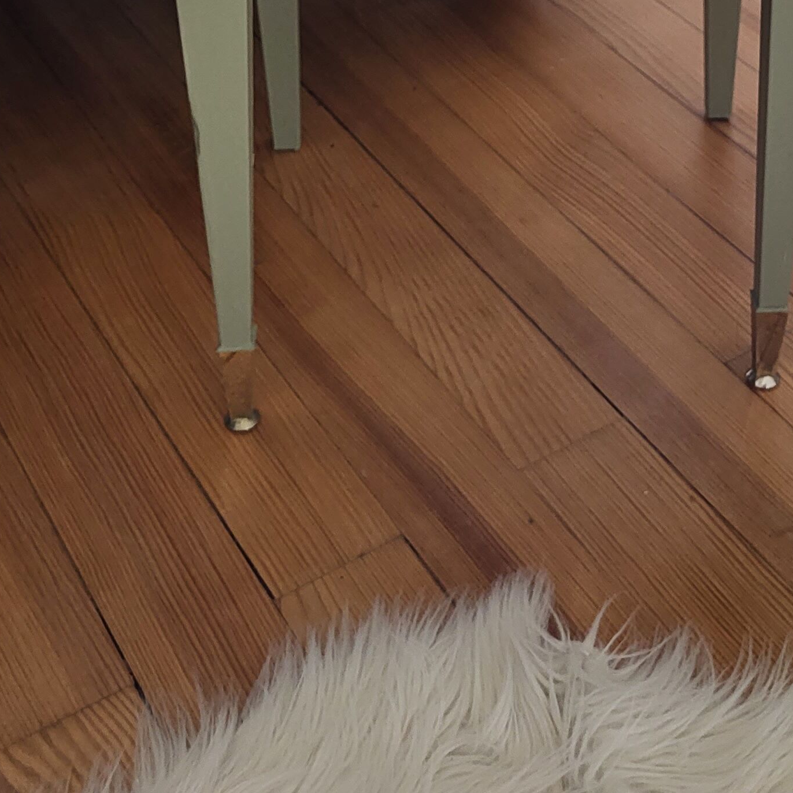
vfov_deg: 22.6
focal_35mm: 67
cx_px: 628
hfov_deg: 25.3
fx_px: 1737
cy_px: -279
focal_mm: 5.4
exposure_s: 1/50
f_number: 1.8
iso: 250
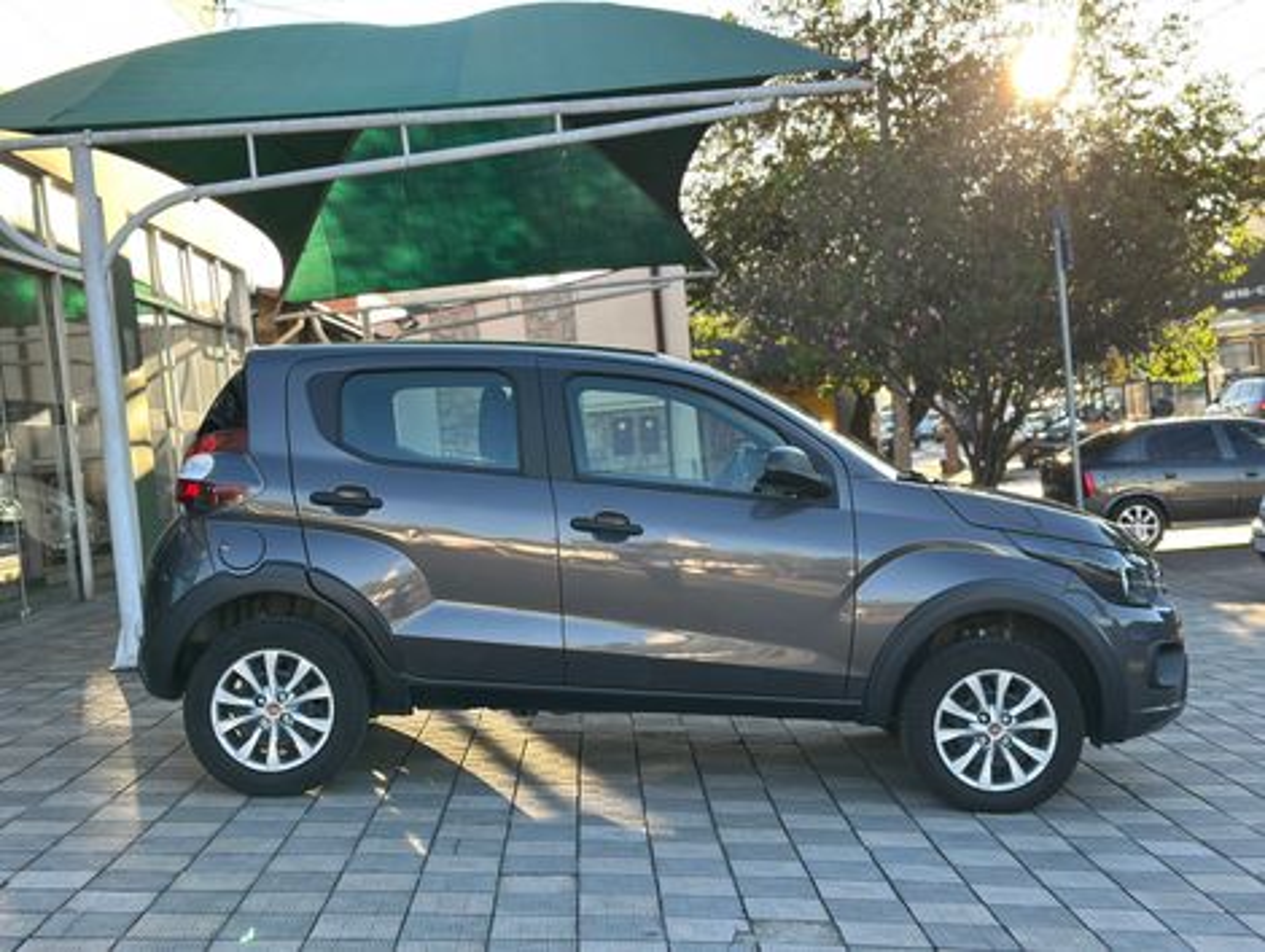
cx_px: 632
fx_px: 1757
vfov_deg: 30.3
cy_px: 476
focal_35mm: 48
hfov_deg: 39.6
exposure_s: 1/404
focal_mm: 6.86
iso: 80
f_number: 1.78
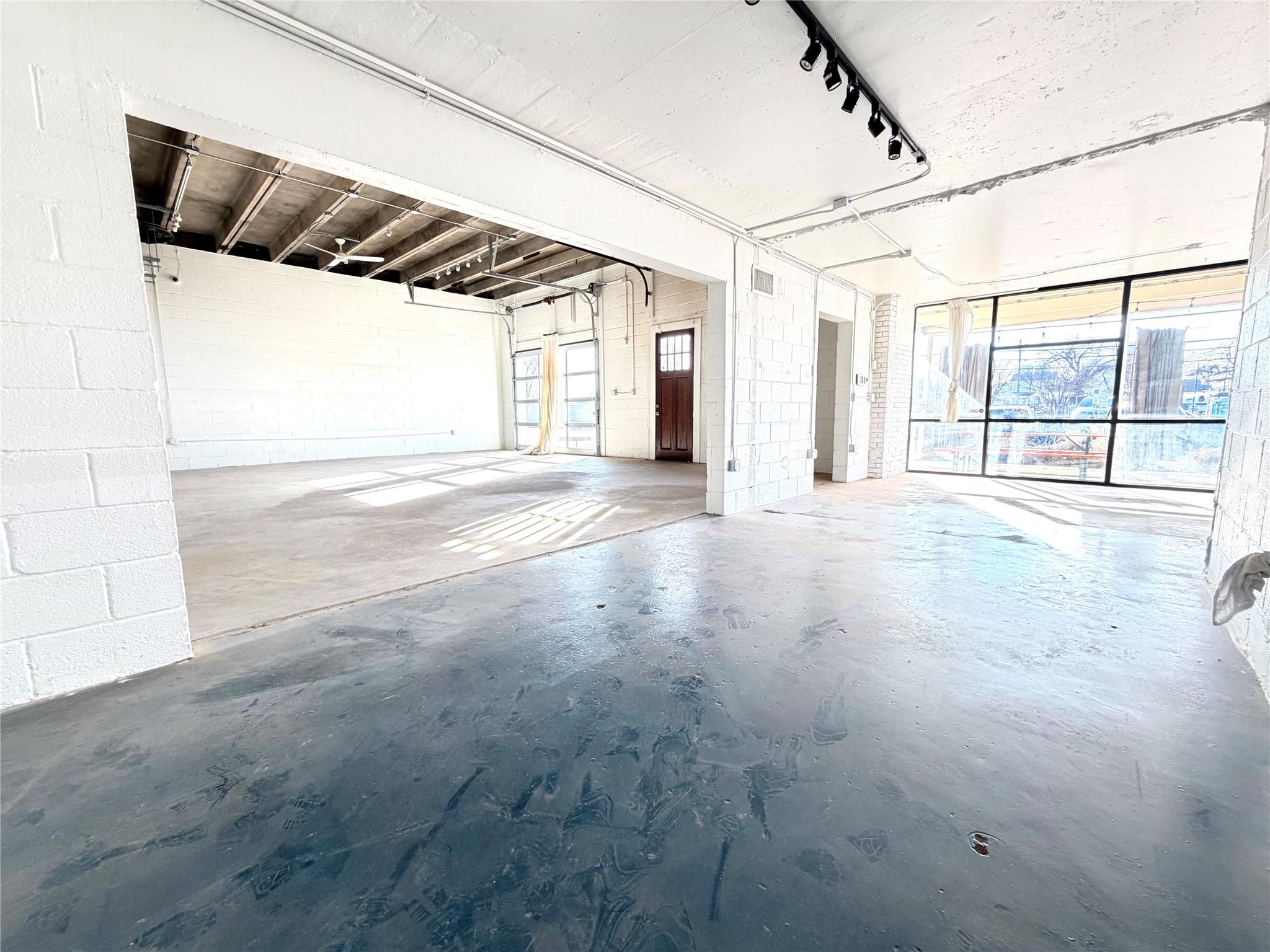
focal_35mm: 14
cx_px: 635
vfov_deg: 85.7
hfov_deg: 102.1
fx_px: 514
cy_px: 476
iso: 160
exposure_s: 1/121
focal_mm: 2.22
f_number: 2.2
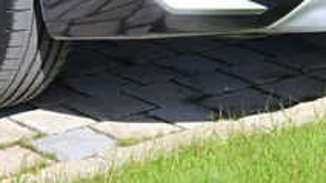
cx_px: 101
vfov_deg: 6.8
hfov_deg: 12.5
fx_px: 1486
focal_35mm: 172
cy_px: -215
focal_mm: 28
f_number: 14
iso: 800
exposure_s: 1/640
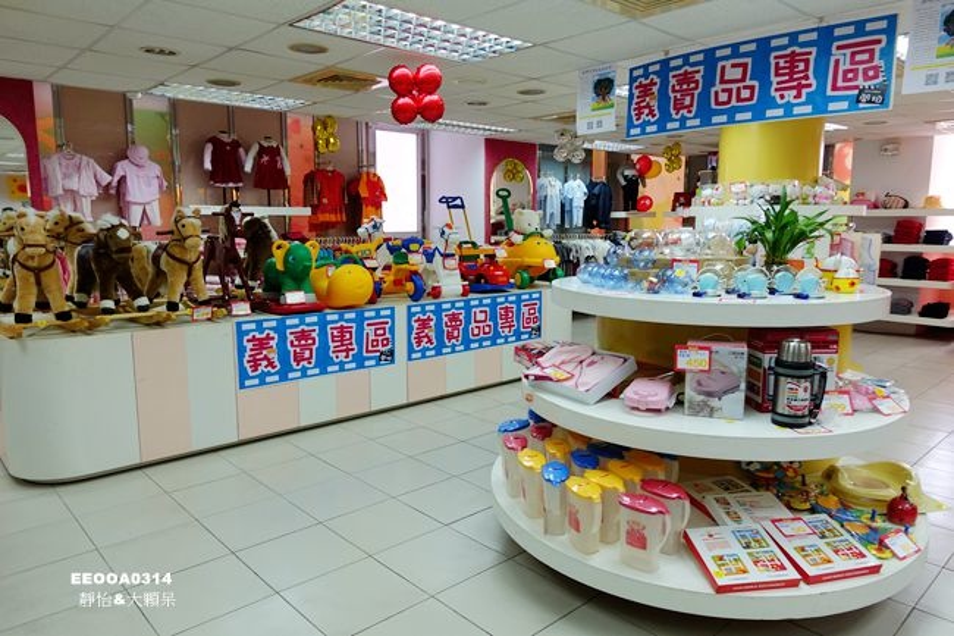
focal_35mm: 24
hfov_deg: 73.8
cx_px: 477
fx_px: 636
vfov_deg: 53.1
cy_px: 318
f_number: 2.8
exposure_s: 1/60
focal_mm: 8.8
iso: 125
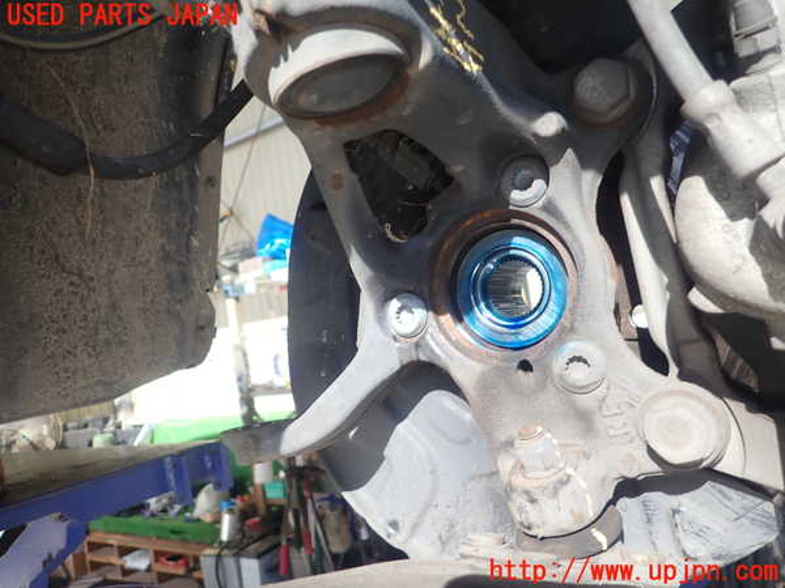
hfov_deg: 69.4
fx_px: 567
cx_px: 392
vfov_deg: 54.9
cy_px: 294
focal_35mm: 25
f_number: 2
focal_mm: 4.5
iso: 100
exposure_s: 1/100
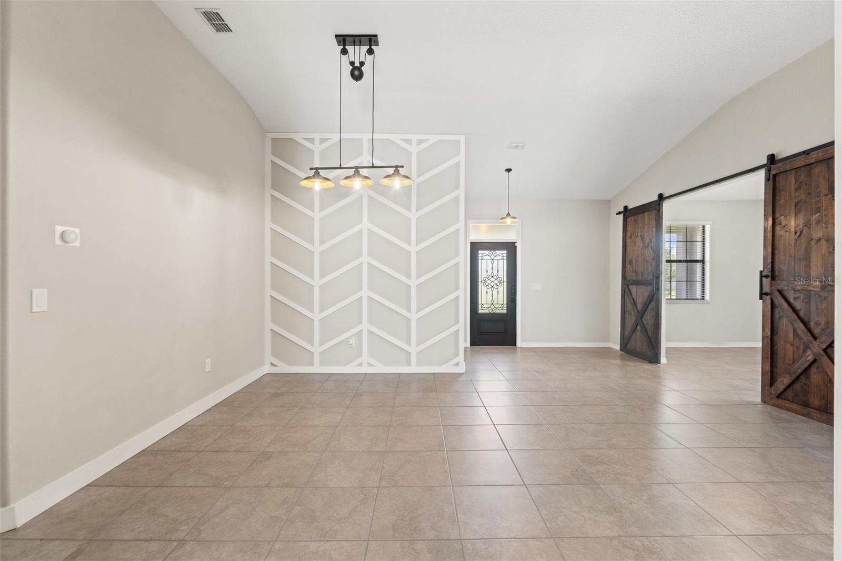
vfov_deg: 77.3
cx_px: 421
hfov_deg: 100.4
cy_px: 280
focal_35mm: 15
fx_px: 351
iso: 400
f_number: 7.1
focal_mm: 10
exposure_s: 1/6
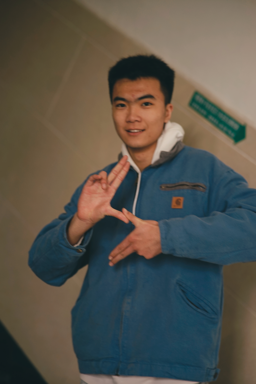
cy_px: 192
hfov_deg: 16.1
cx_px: 128
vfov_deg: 23.9
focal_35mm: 85
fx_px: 907
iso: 320
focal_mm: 85
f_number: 1.8
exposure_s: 1/50
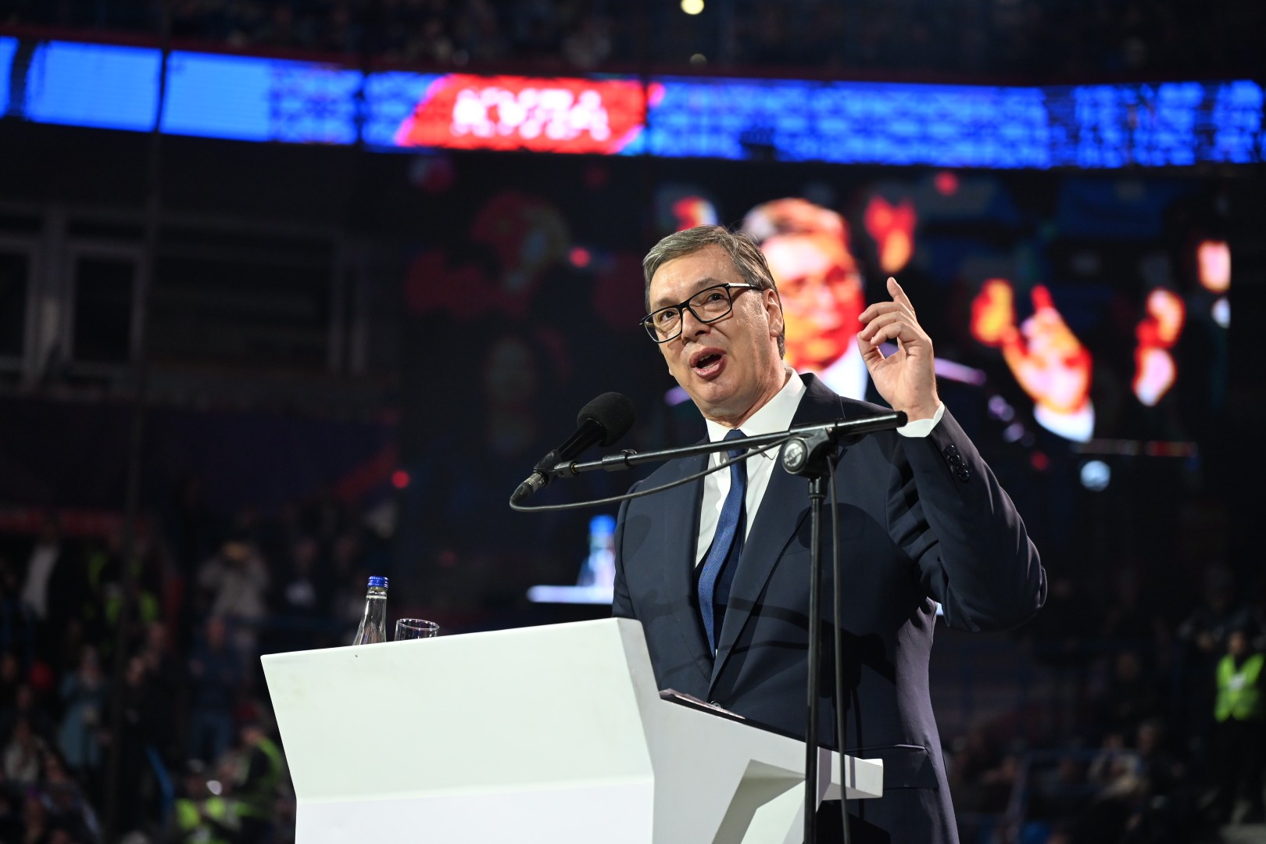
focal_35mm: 120
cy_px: 422
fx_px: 4220
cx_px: 633
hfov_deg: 17.1
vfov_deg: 11.4
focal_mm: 120
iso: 3200
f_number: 4
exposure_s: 1/500
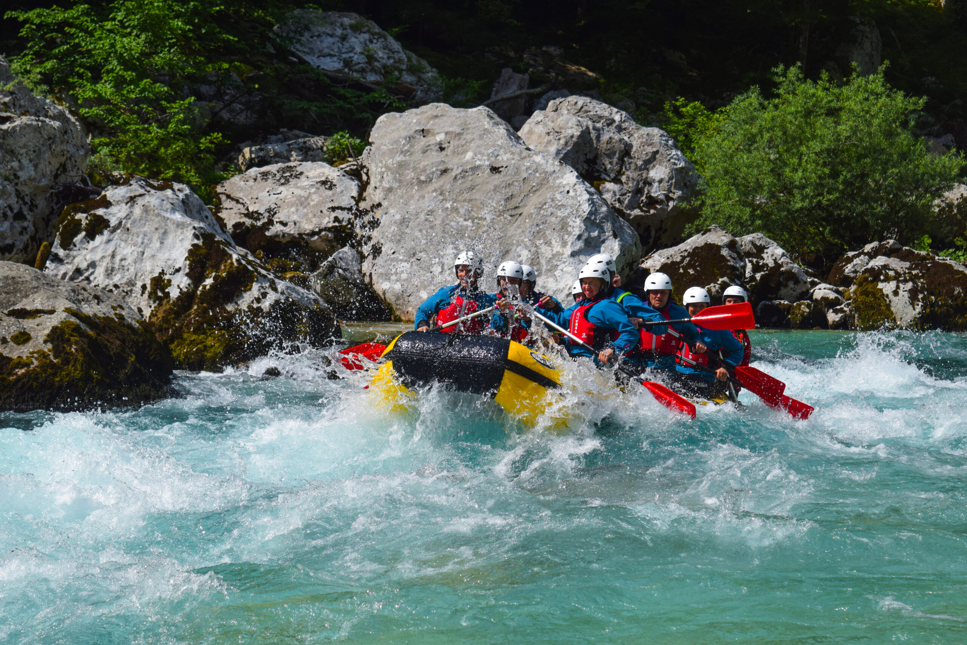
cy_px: 322
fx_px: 2216
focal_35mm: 82
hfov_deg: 24.6
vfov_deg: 16.6
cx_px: 484
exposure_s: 1/2000
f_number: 8
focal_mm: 55
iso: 400
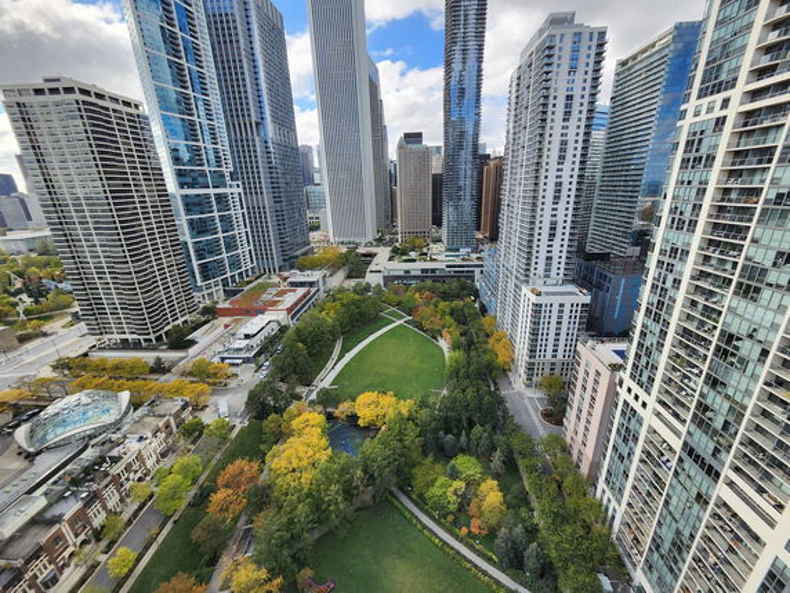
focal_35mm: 13
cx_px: 395
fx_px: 297
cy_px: 296
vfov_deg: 89.9
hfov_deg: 106.2
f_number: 2.2
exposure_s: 1/624
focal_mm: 1.74
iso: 40
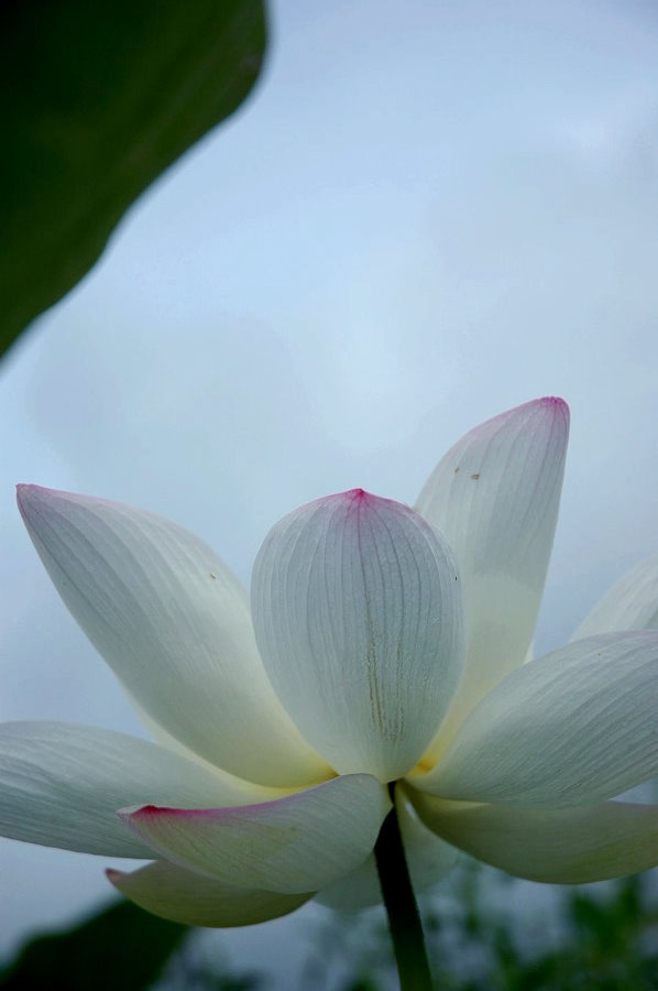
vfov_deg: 21.9
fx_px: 2555
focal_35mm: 93
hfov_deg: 14.7
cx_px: 329
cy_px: 496
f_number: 4.5
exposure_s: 1/1600
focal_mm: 62
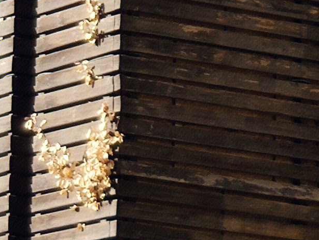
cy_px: 76
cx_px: 12
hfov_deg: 5.1
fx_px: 3596
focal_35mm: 390
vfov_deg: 3.8
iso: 100
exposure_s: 1/626
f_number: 2.2
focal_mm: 6.22
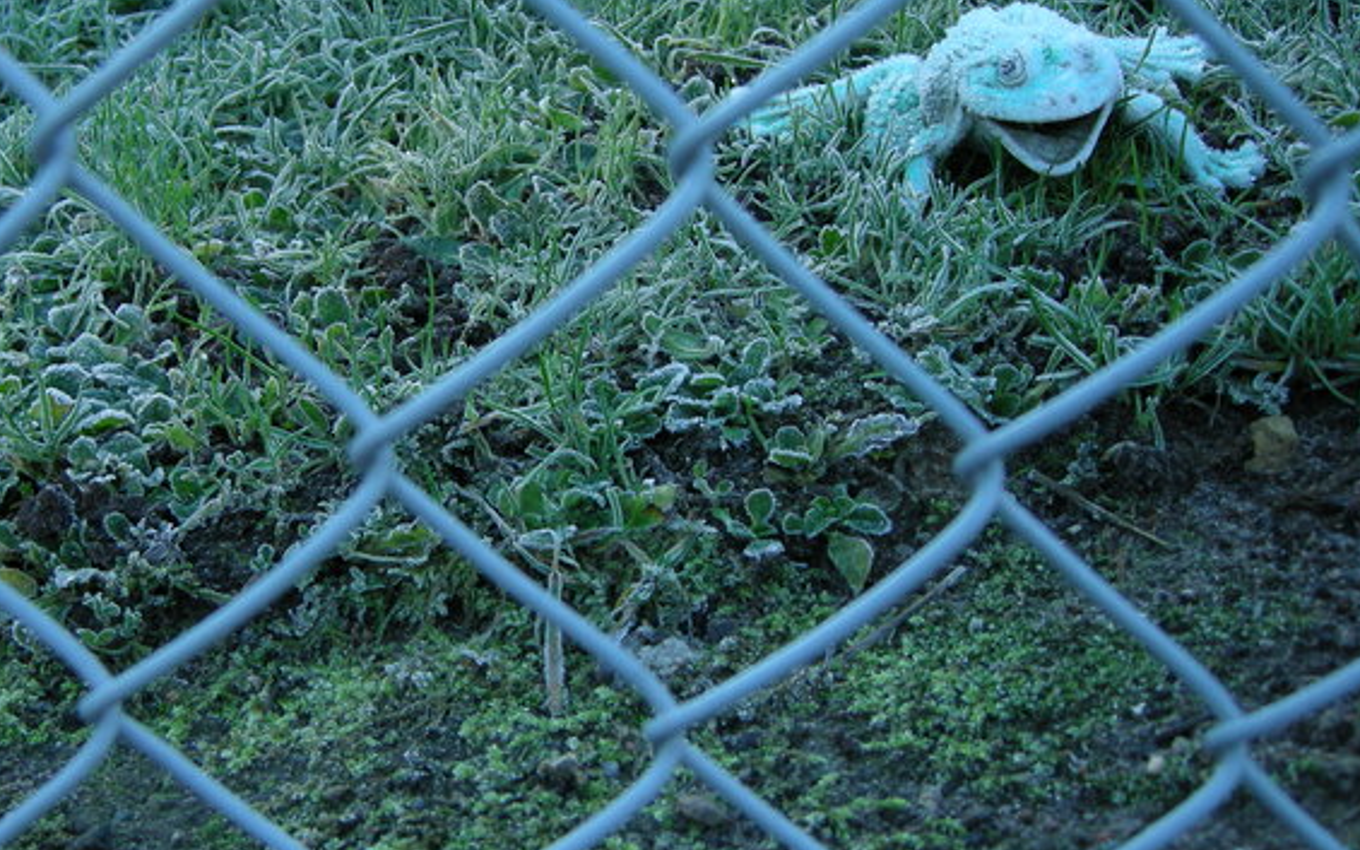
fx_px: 2001
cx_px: 539
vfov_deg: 24.0
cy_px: 405
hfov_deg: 37.4
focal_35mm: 54
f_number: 2.7
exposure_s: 1/76.4
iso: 64
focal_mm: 7.5
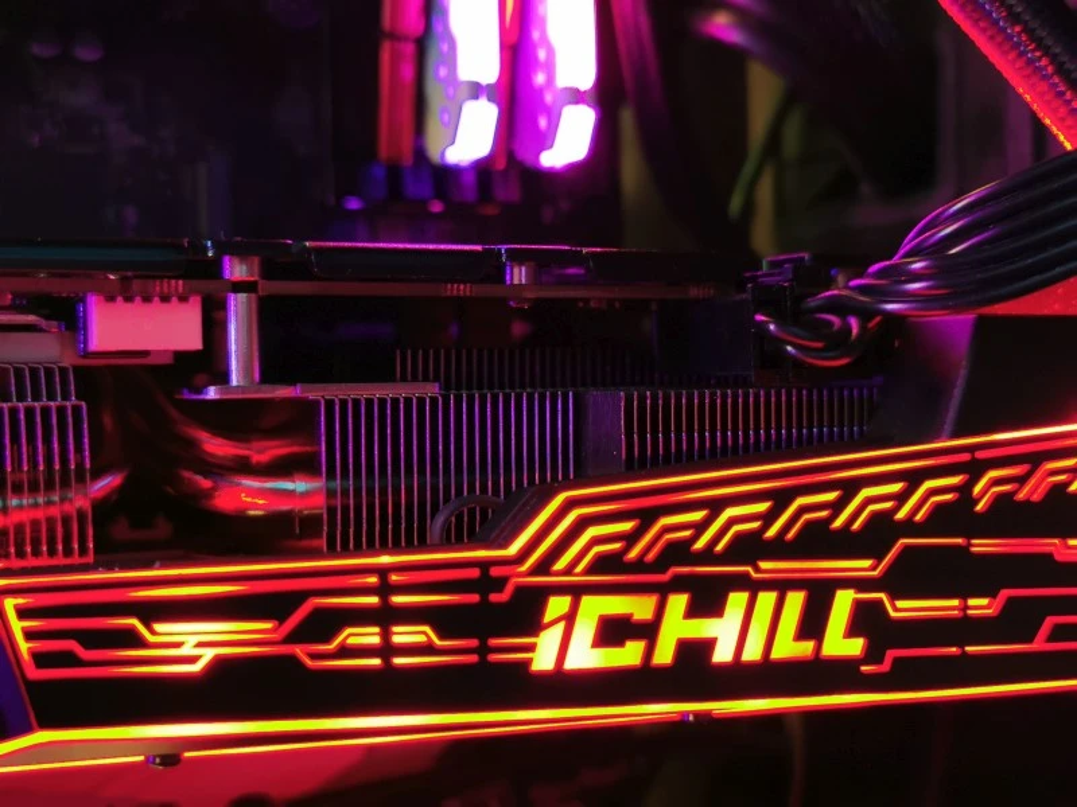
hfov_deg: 45.8
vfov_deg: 35.1
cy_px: 404
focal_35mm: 41
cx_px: 538
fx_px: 1276
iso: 160
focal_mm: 5.56
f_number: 1.6
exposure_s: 1/50
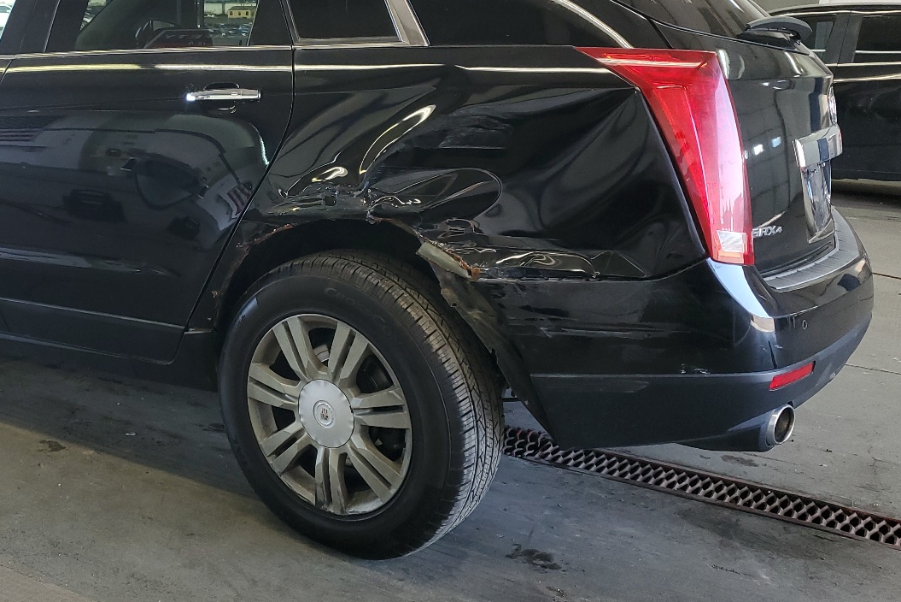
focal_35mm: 41
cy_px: 222
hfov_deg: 46.3
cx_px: 270
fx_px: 1026
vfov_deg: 32.5
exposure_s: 1/120
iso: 89
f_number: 1.5
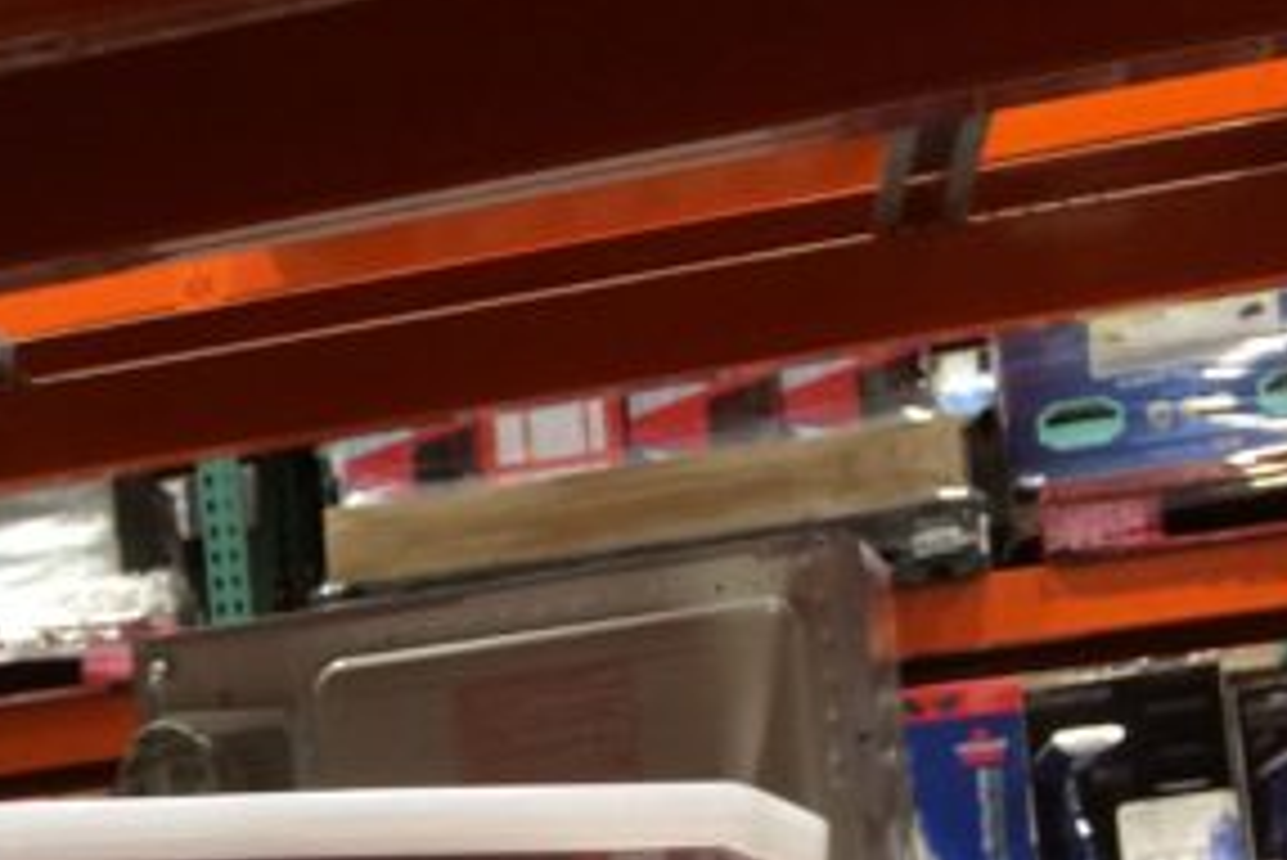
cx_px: -256
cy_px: 1045
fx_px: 2897
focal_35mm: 81
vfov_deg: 16.2
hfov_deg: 23.0
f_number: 2.2
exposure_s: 1/30
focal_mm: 4.15
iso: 125
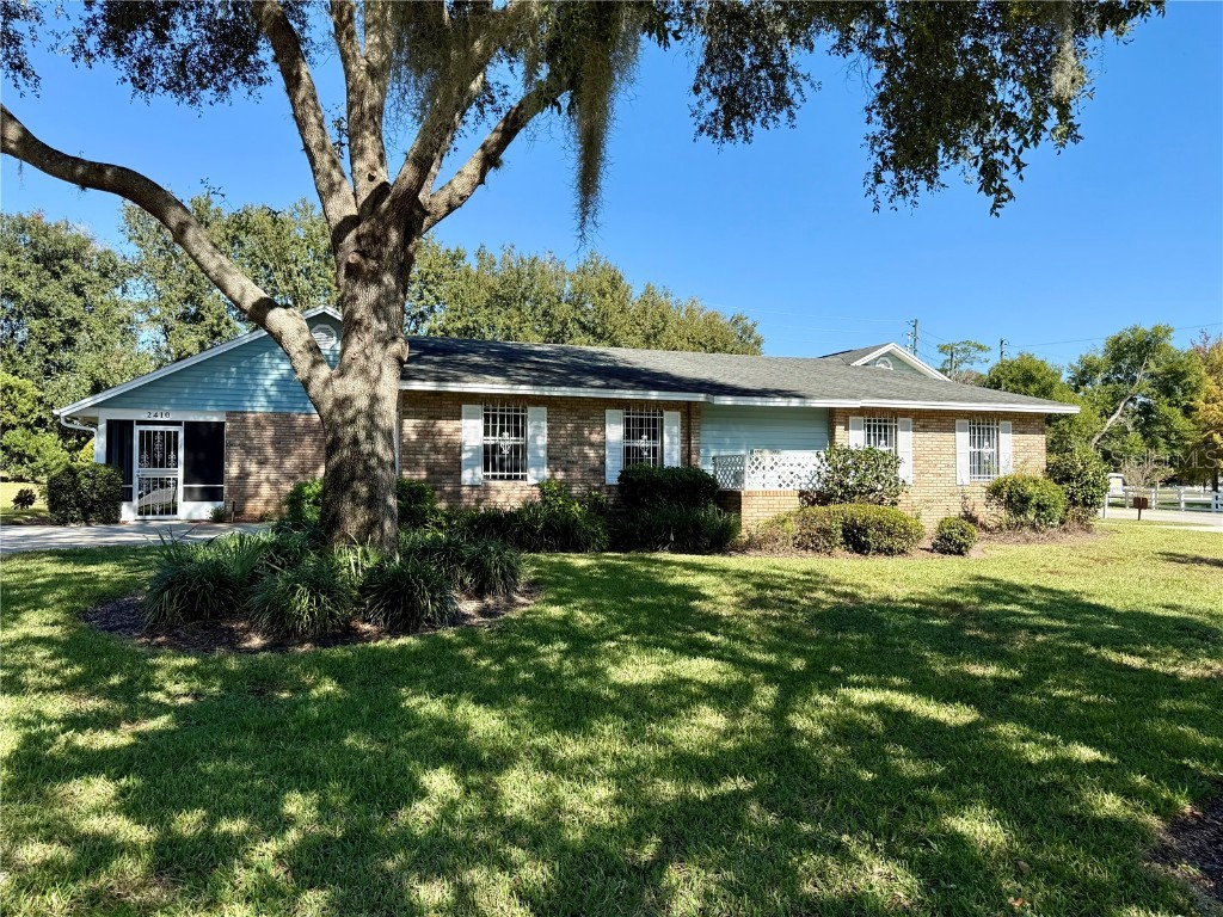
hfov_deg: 71.6
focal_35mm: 24
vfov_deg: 56.8
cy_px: 458
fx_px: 848
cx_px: 612
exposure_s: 1/2299
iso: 80
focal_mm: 6.76
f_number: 1.78
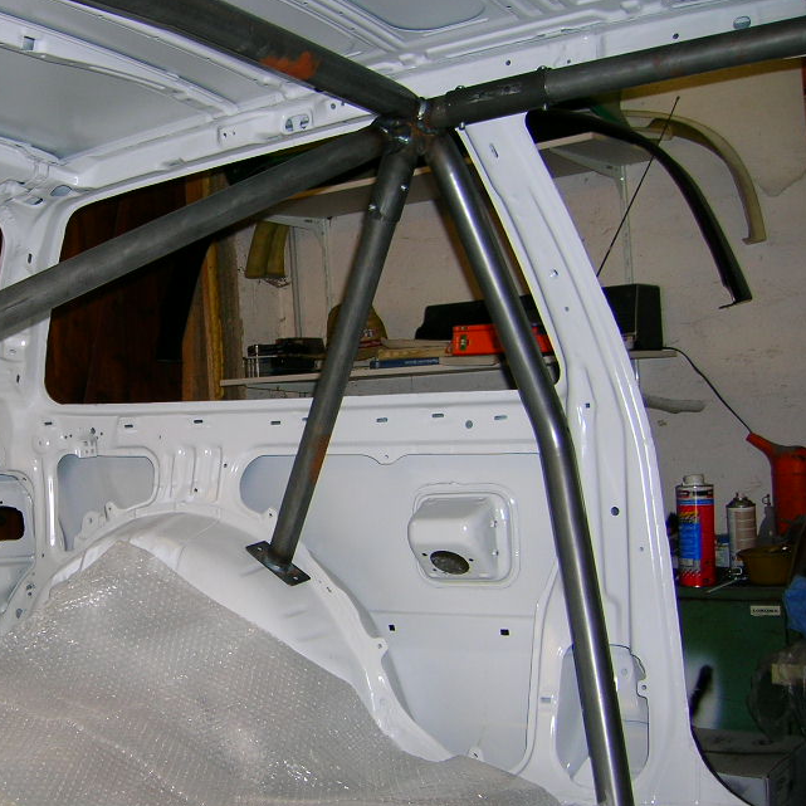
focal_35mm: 48
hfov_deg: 34.5
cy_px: 438
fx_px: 1264
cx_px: 187
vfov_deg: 35.3
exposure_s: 1/60.1
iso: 50
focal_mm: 5.7
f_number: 2.9
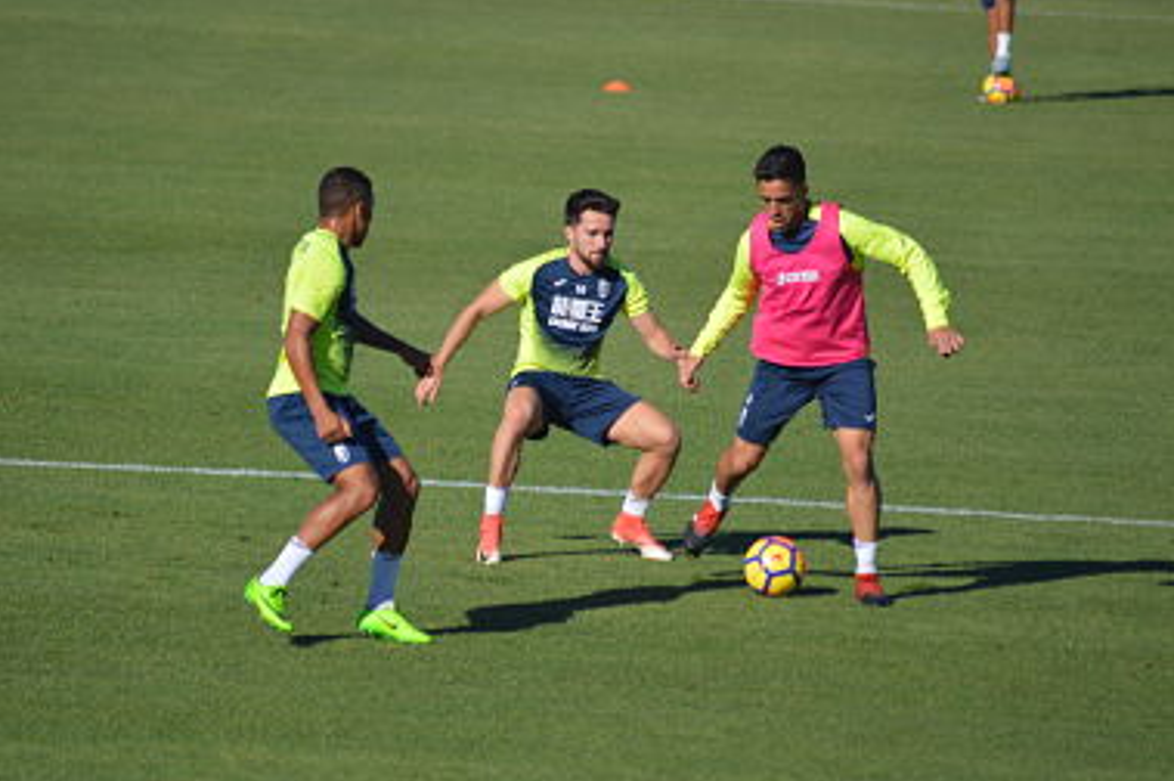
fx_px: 15477
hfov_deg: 4.3
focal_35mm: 475
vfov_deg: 2.9
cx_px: 567
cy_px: 378
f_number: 5.6
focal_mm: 300
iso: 320
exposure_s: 1/2000
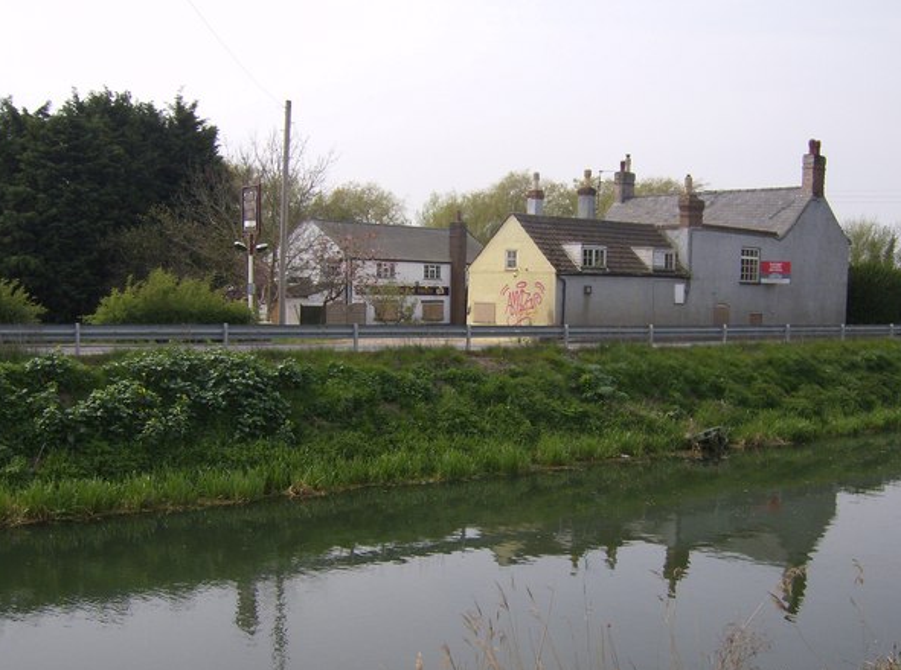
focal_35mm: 39
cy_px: 357
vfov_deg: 36.6
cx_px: 474
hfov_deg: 48.0
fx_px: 1012
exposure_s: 1/635
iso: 100
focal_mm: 6
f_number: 4.7
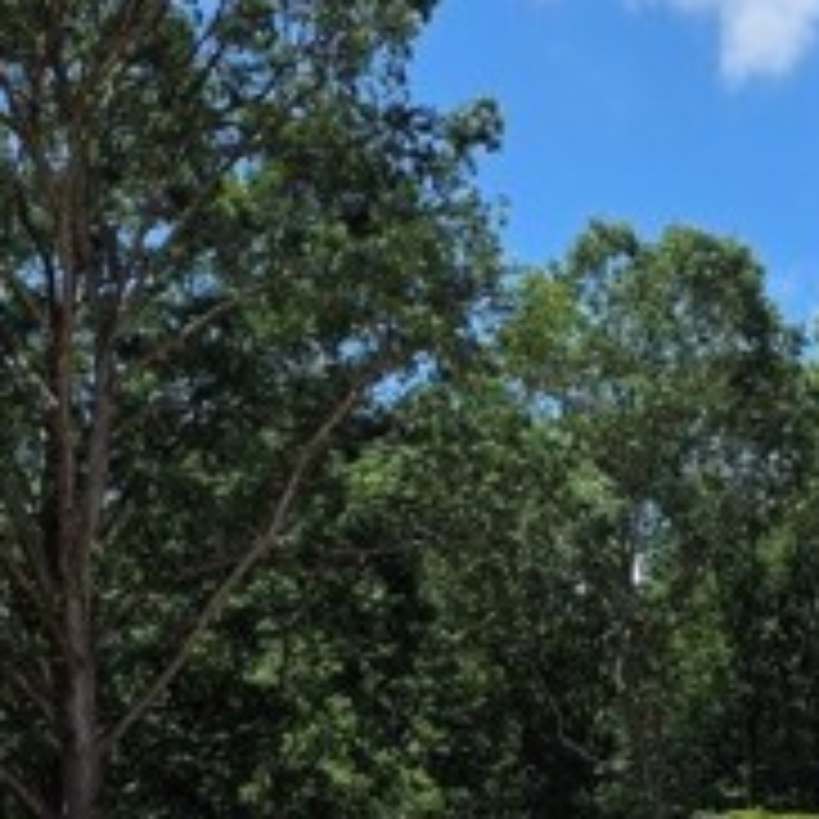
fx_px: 2302
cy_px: 999
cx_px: 540
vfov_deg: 19.0
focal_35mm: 86
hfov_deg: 20.1
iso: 80
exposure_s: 1/5608
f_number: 1.7
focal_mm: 6.3
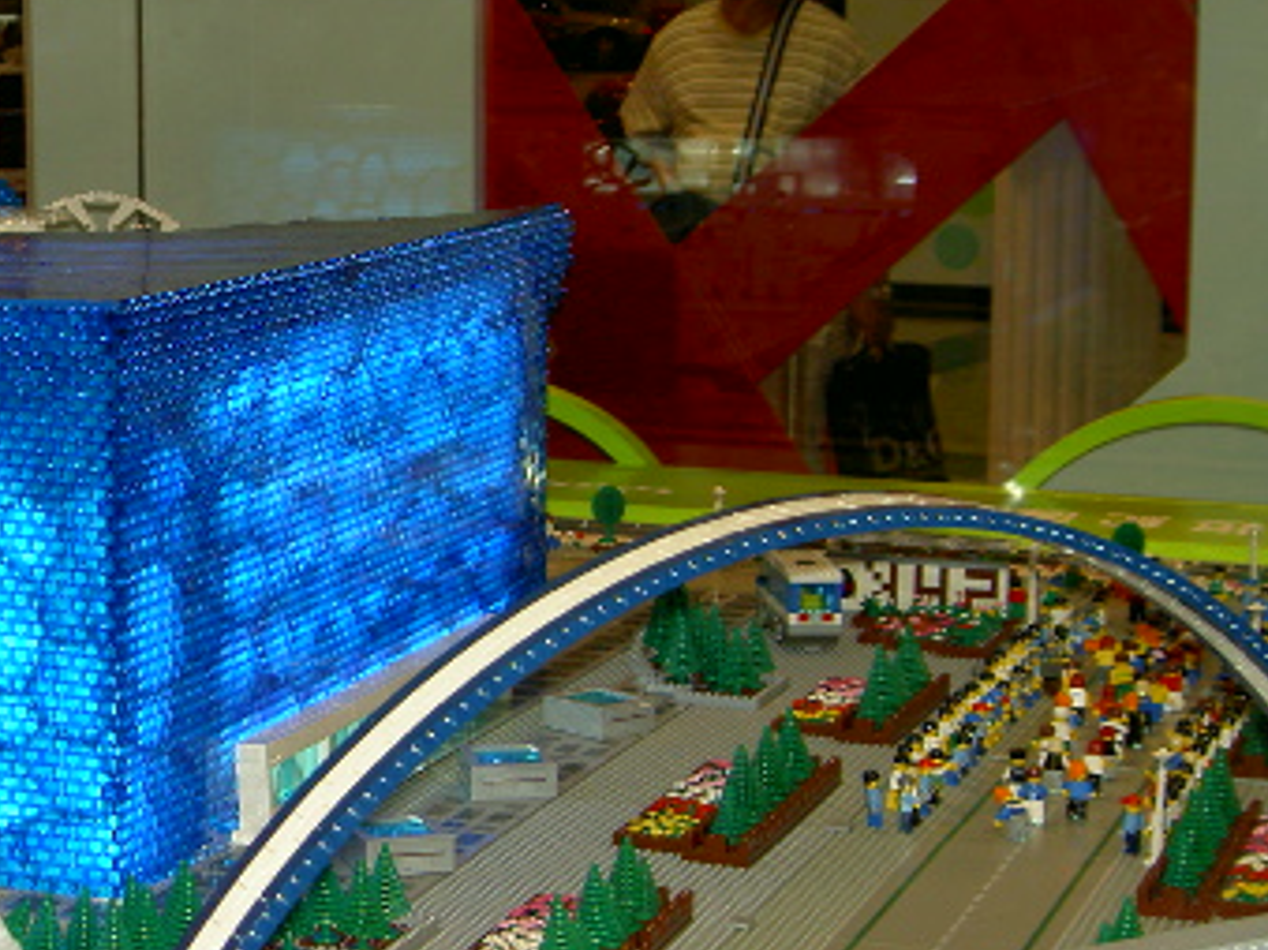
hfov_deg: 22.8
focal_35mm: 83
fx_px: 3039
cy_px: 482
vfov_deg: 17.8
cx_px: 75
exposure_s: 1/60
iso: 100
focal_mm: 9
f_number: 2.9
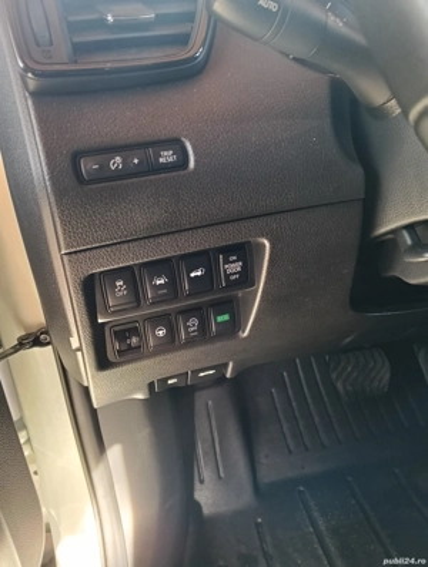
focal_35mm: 27
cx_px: 214
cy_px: 284
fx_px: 444
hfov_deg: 51.5
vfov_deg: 65.2
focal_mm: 3.98
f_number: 1.8
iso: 640
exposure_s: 1/33.3
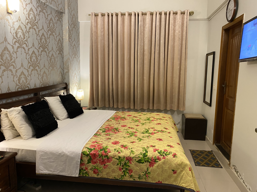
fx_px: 193
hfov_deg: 67.3
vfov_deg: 53.1
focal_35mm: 26
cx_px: 128
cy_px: 96
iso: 400
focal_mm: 4.25
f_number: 1.8
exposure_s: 1/50
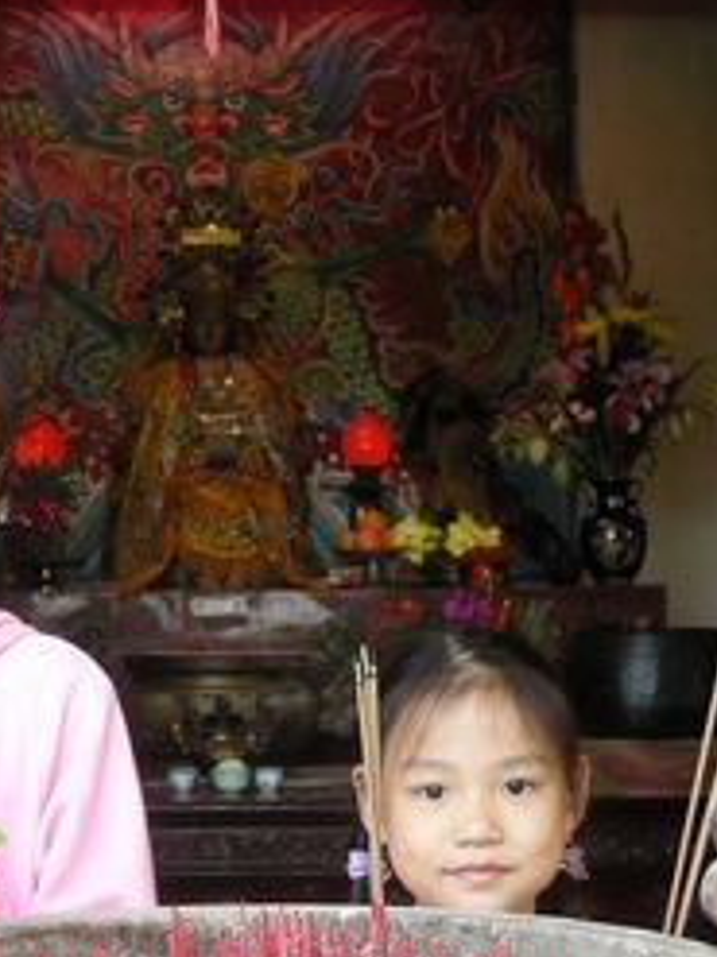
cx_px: 291
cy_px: 616
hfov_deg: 17.3
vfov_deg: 23.0
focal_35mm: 85
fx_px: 2350
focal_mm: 5.7
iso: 120
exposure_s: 1/59.8
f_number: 2.8
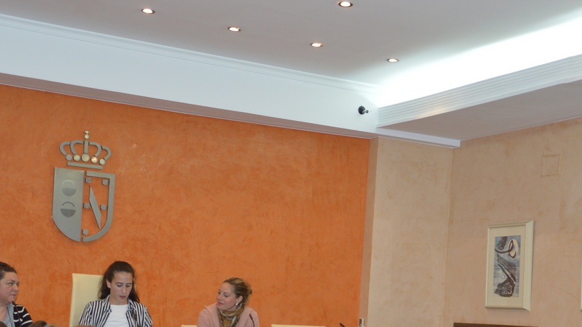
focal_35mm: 73
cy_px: 351
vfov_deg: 16.1
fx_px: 1126
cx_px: 414
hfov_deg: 28.7
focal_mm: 25
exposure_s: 1/30
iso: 360
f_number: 4
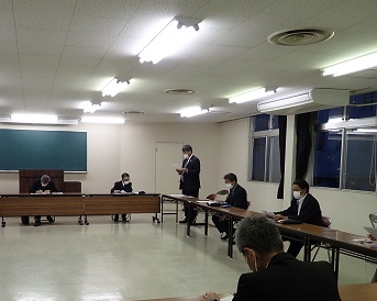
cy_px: 198
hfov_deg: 48.6
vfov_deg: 39.7
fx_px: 413
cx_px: 141
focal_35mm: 37
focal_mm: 4.5
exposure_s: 1/60
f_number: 2
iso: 125
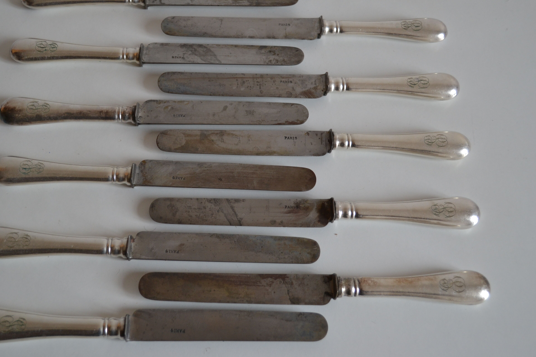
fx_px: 640
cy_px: 156
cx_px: 234
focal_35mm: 43
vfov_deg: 31.2
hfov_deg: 45.3
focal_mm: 24
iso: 400
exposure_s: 1/60
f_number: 4
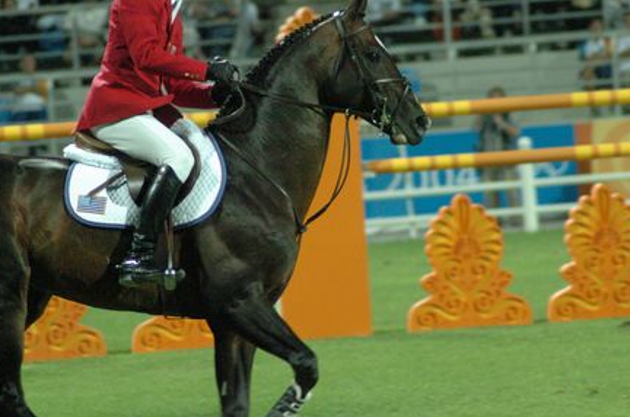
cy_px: 191
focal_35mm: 444
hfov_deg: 4.7
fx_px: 7753
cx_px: 293
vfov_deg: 3.1
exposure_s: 1/320
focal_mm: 200
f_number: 5
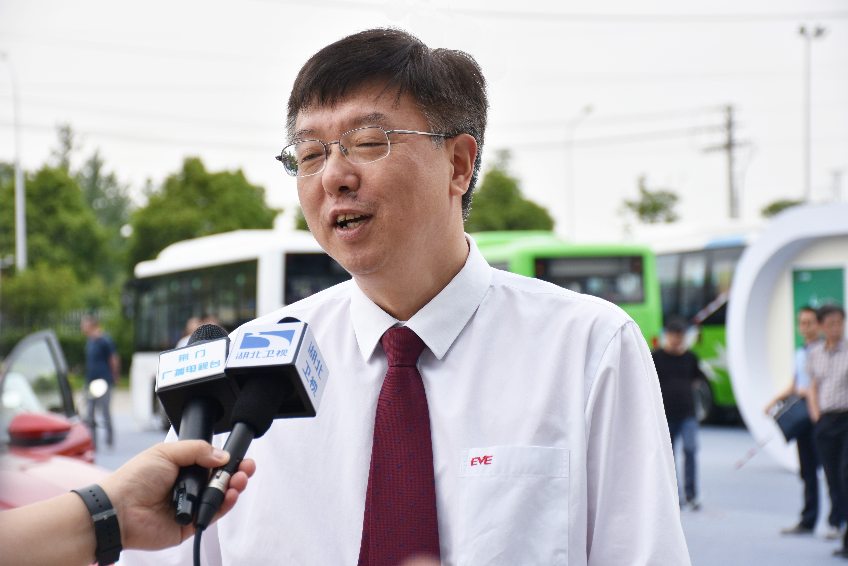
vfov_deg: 13.8
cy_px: 283
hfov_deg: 20.6
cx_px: 424
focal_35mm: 99
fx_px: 2332
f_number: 5
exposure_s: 1/400
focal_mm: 66
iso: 100
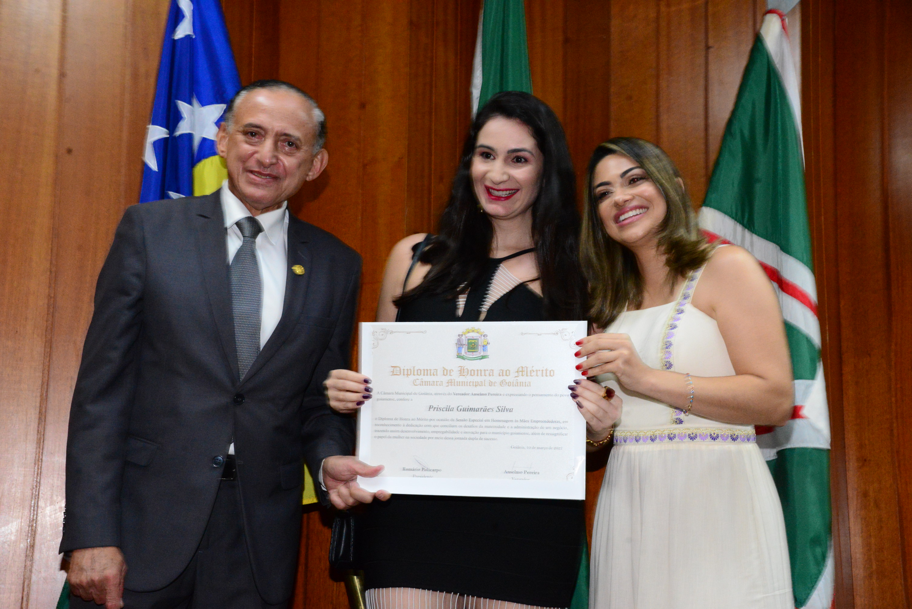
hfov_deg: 36.2
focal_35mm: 55
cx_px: 456
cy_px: 304
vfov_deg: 24.6
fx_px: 1394
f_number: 8
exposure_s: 1/60
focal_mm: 55
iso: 6400
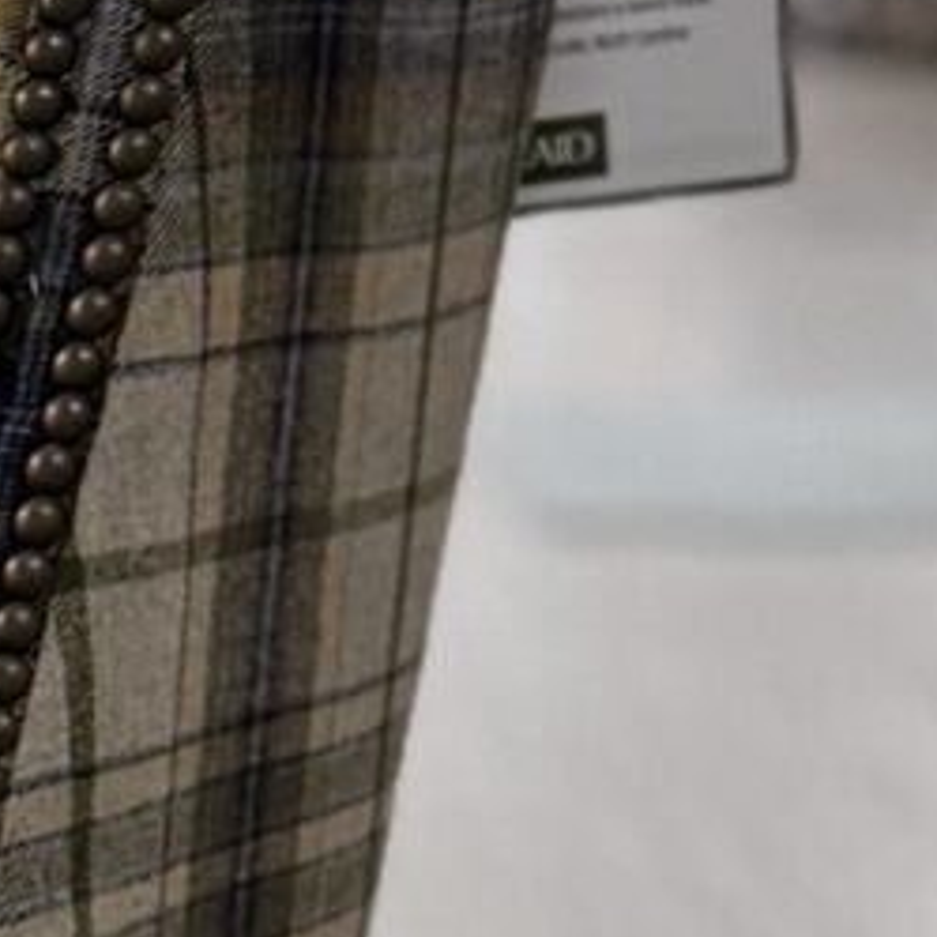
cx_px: -1325
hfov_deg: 7.5
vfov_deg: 7.8
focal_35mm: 218
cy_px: 1629
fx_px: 6676
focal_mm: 6.76
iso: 250
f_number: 1.78
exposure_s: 1/60
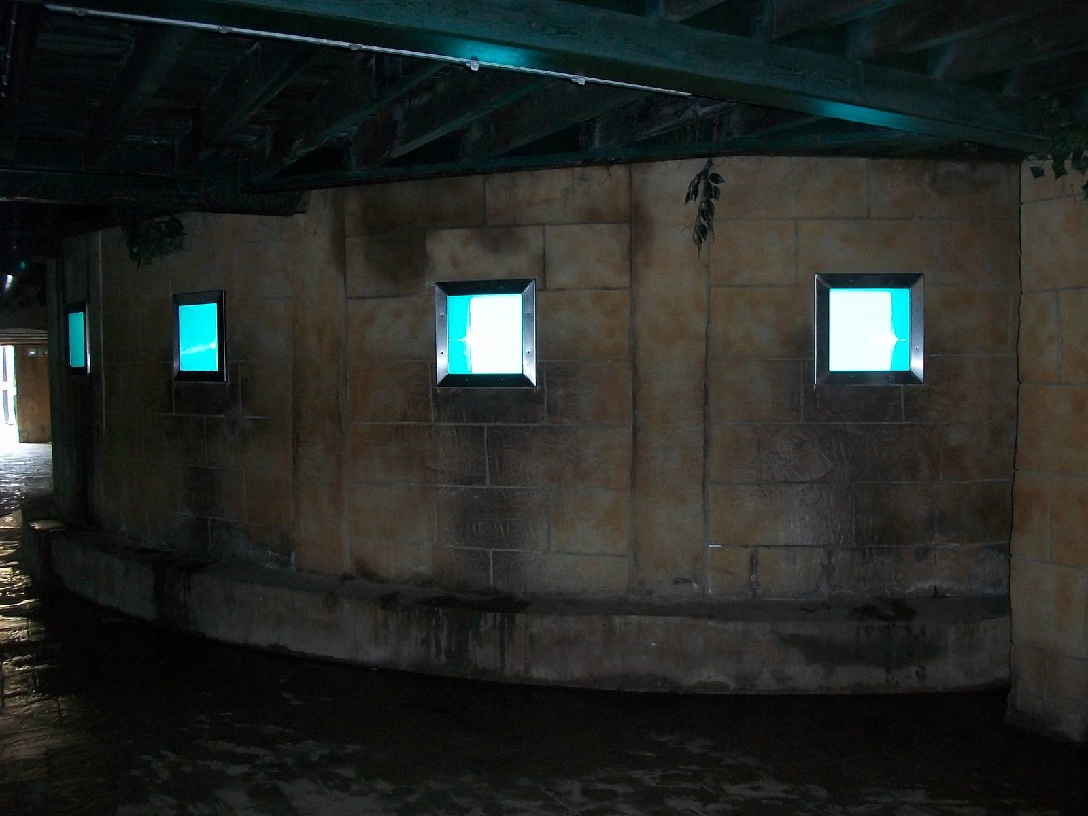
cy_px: 408
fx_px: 1006
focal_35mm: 32
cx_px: 544
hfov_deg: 56.8
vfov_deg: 44.2
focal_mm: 5.7
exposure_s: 1/30
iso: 240
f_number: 2.9
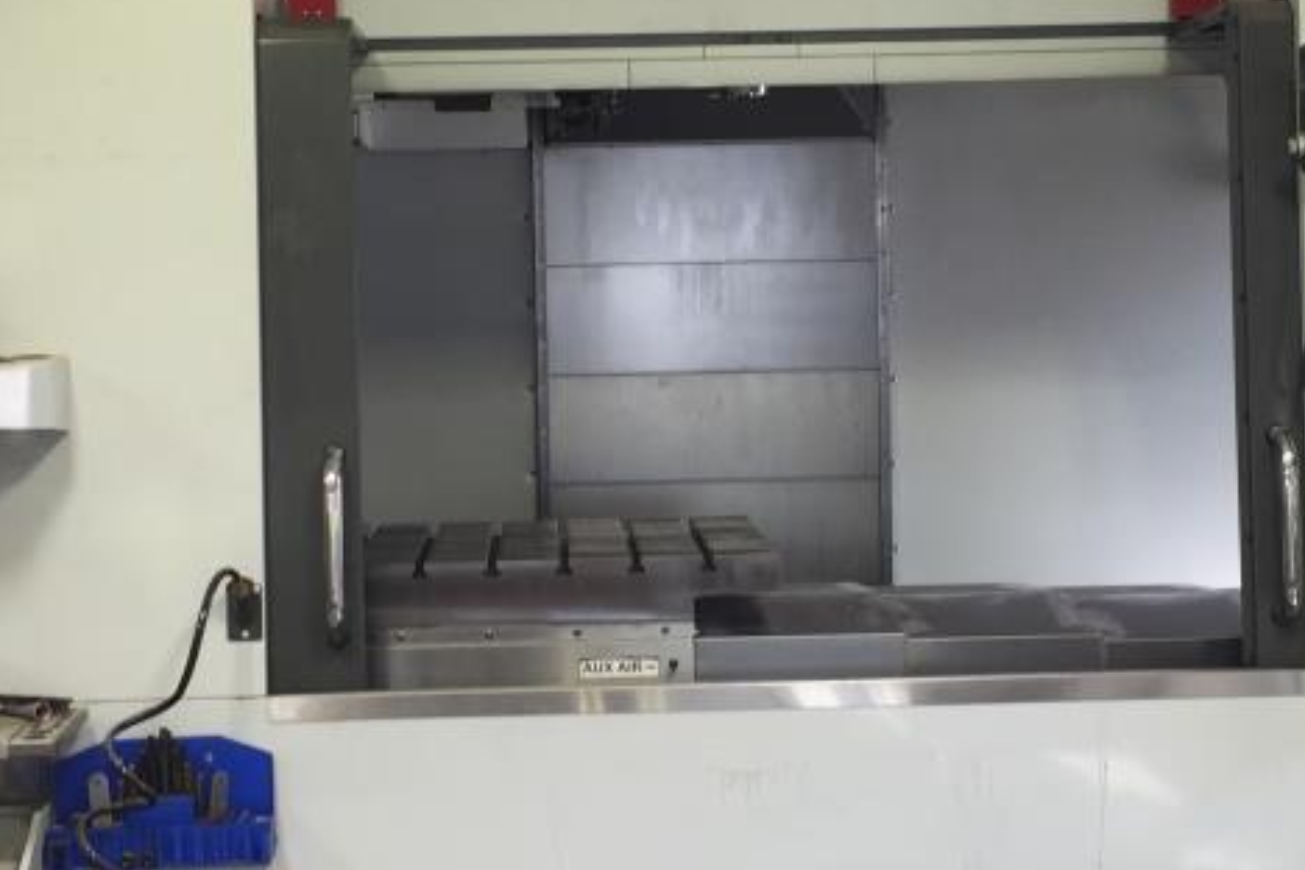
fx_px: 2392
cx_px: 613
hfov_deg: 30.5
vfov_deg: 20.6
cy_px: 427
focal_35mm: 66
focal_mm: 4.15
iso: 40
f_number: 2.2
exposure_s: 1/60
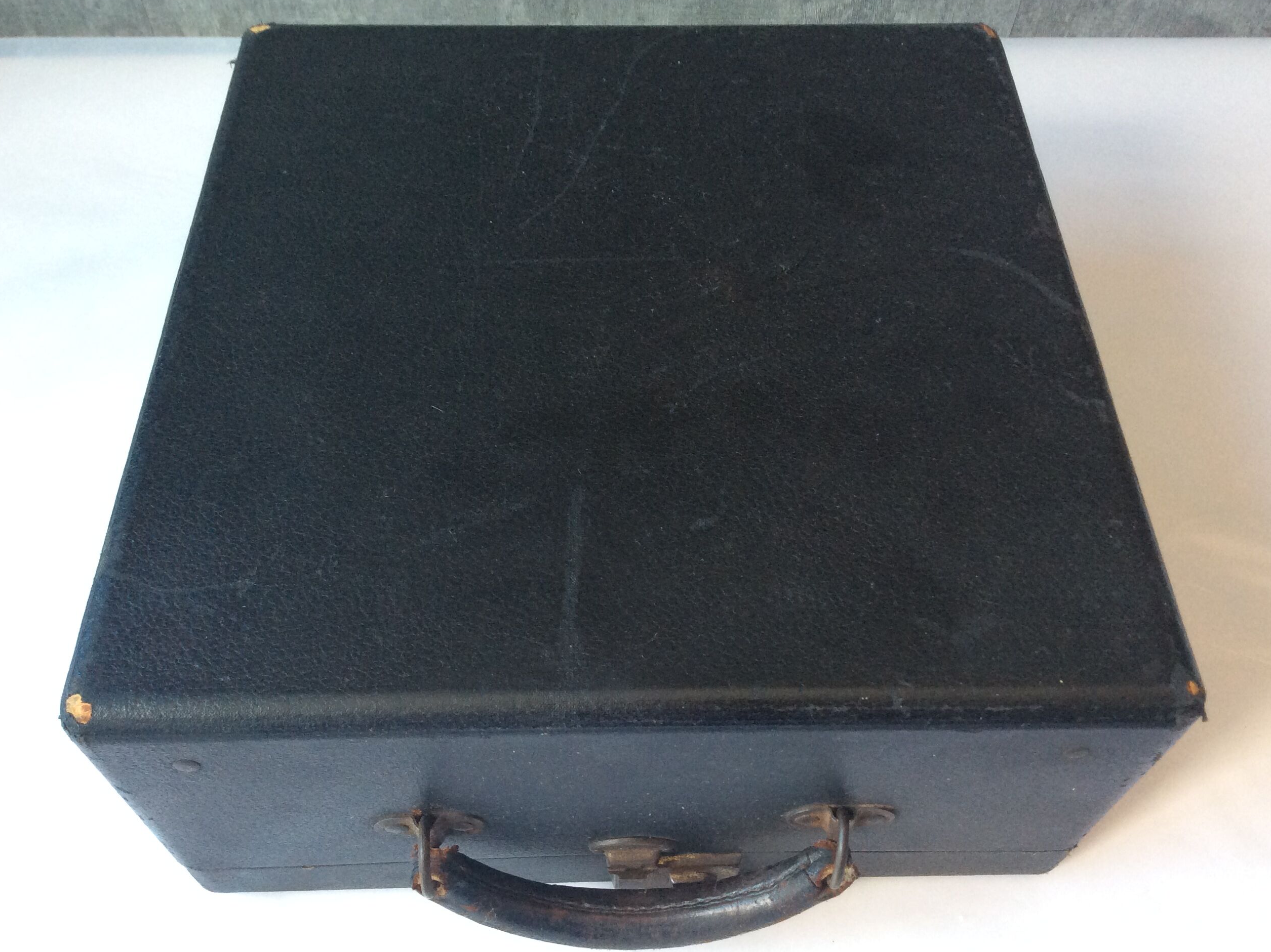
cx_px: 635
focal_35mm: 33
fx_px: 1212
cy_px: 482
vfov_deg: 42.9
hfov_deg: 55.4
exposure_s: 1/25
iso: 80
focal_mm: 3.3
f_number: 2.4
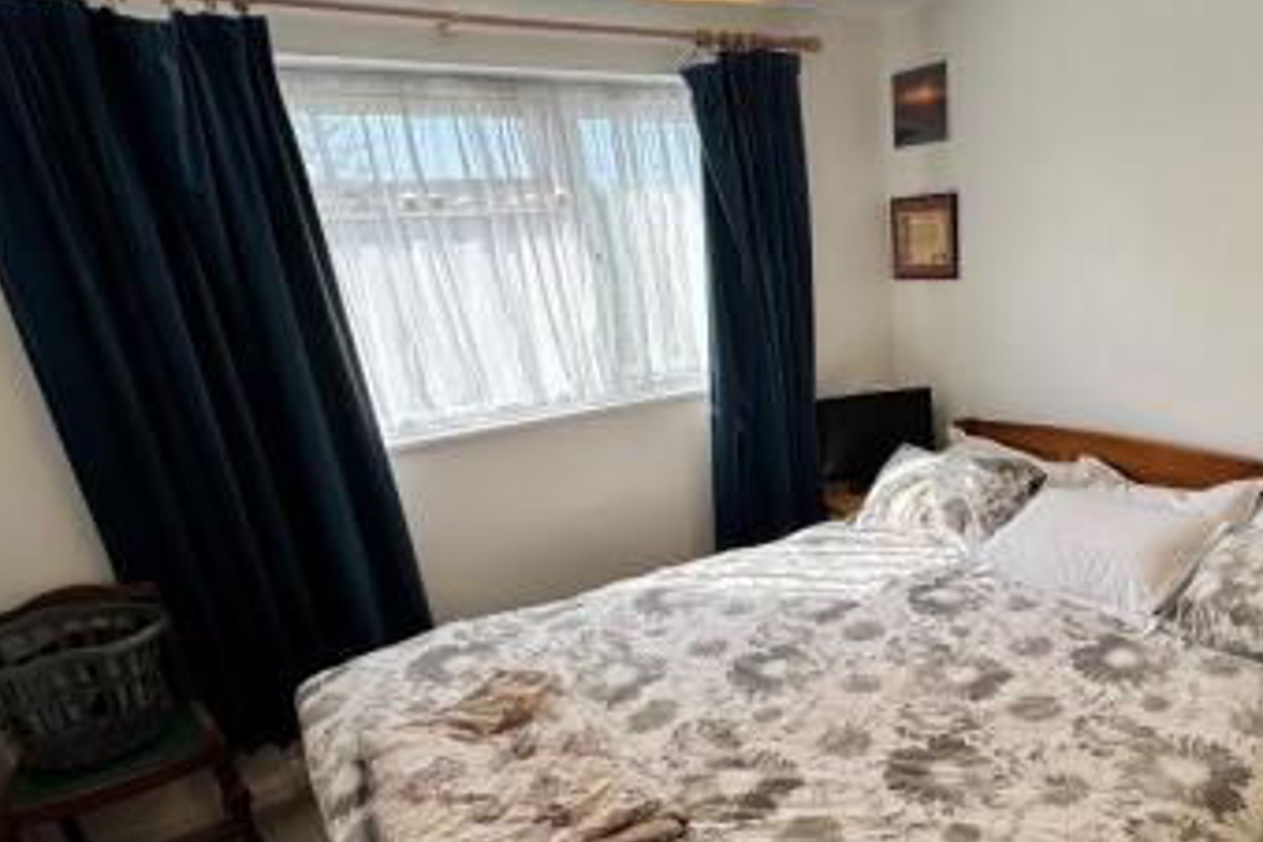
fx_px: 877
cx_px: 889
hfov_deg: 68.5
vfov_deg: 50.4
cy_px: 561
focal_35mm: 25
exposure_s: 1/218
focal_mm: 2.22
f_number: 2.2
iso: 40
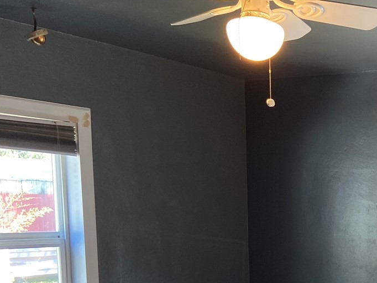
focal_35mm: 61
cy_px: 307
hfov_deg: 28.7
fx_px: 664
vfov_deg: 22.7
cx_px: 416
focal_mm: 4.25
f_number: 1.8
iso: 64
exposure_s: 1/60
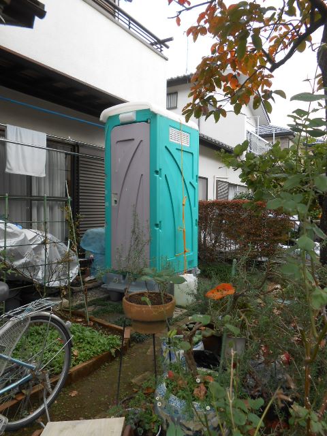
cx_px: 164
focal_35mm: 26
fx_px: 327
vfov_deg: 67.3
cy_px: 218
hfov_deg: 53.1
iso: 80
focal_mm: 4.6
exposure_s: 1/200
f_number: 3.5
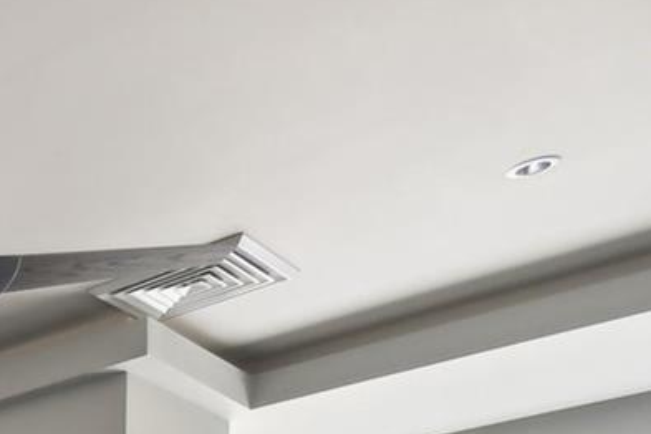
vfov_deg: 17.0
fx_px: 1103
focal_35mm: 61
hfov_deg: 19.4
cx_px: -638
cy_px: 845
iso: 100
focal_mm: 10
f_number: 7.1
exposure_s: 1/13
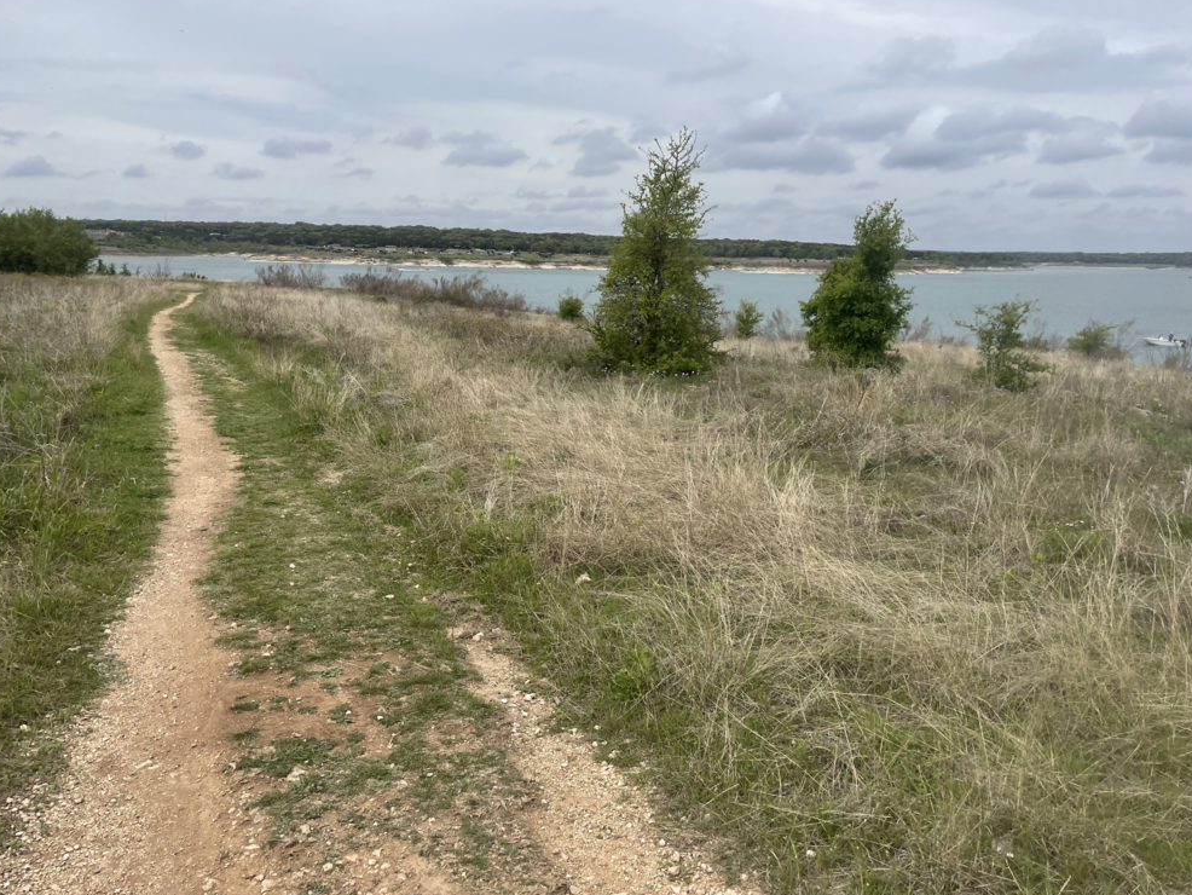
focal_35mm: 27
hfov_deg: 65.3
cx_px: 604
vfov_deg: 51.4
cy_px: 449
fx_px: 930
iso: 32
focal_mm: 4.2
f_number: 1.6
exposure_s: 1/4464
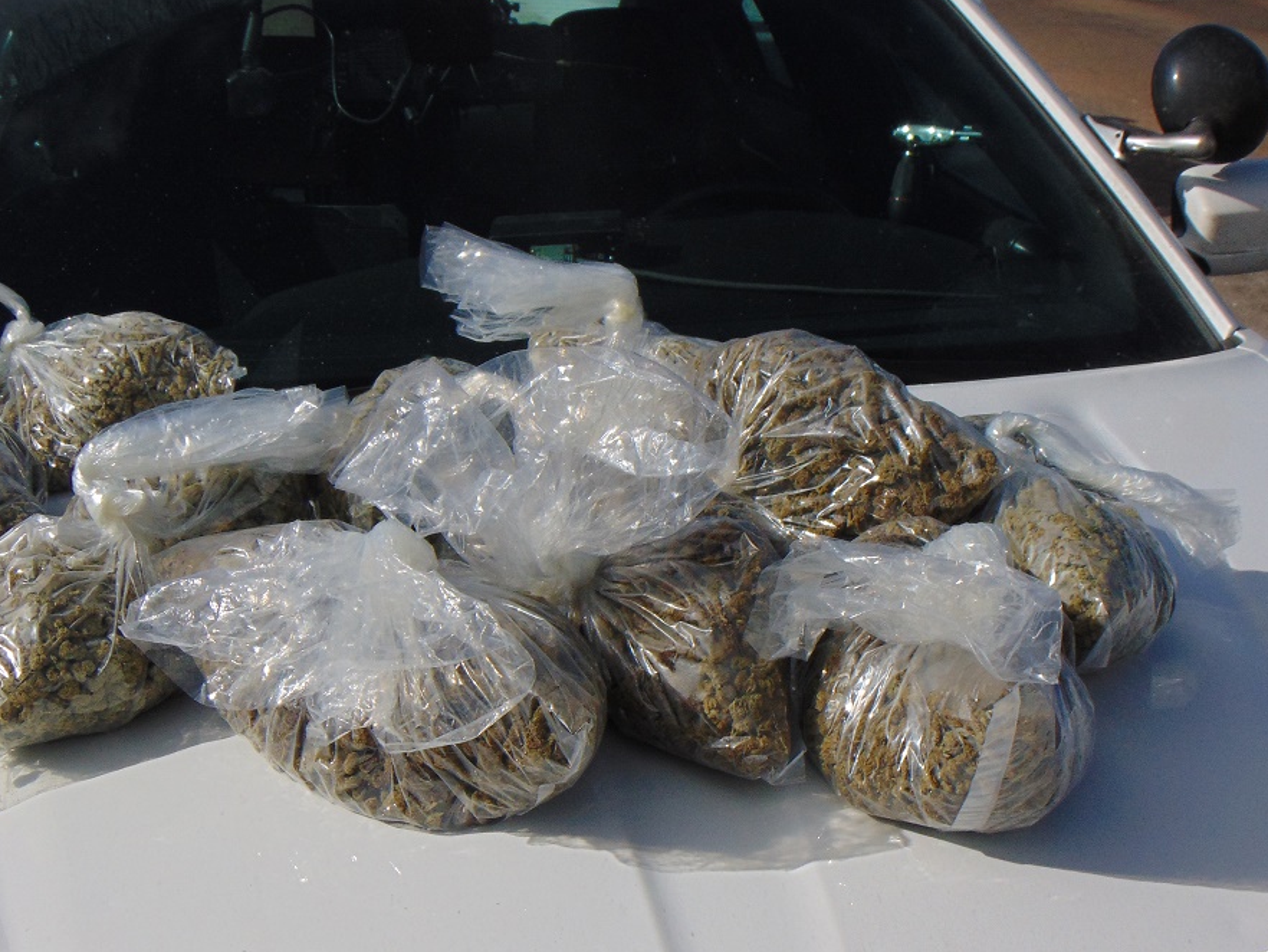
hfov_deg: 28.5
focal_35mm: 68
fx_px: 2492
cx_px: 575
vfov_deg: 21.6
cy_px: 519
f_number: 9
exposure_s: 1/640
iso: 80
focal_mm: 9
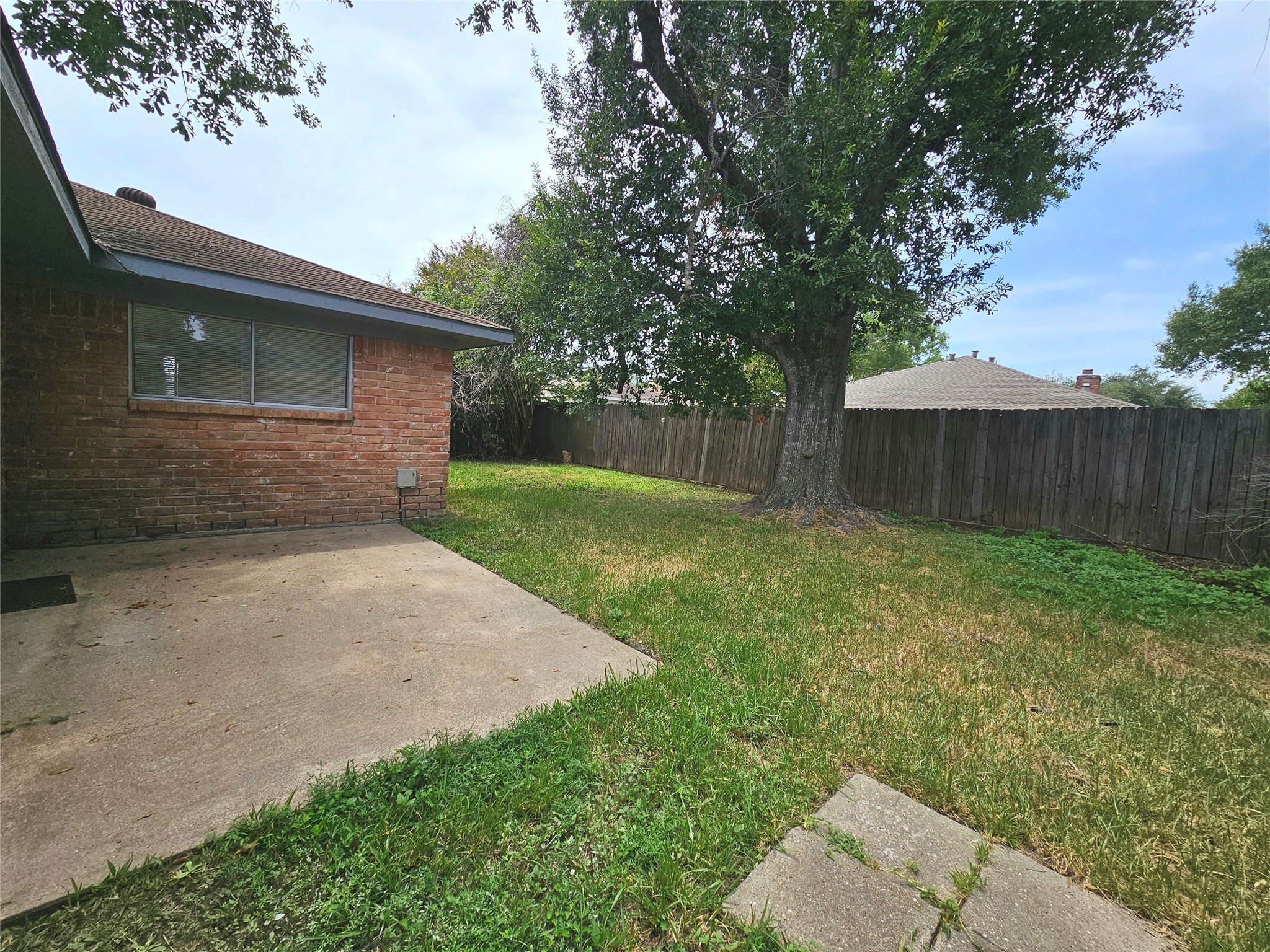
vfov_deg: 89.9
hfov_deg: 106.2
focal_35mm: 13
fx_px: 477
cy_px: 476
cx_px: 635
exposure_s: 1/1667
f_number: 2.2
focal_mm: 2.2
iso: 50
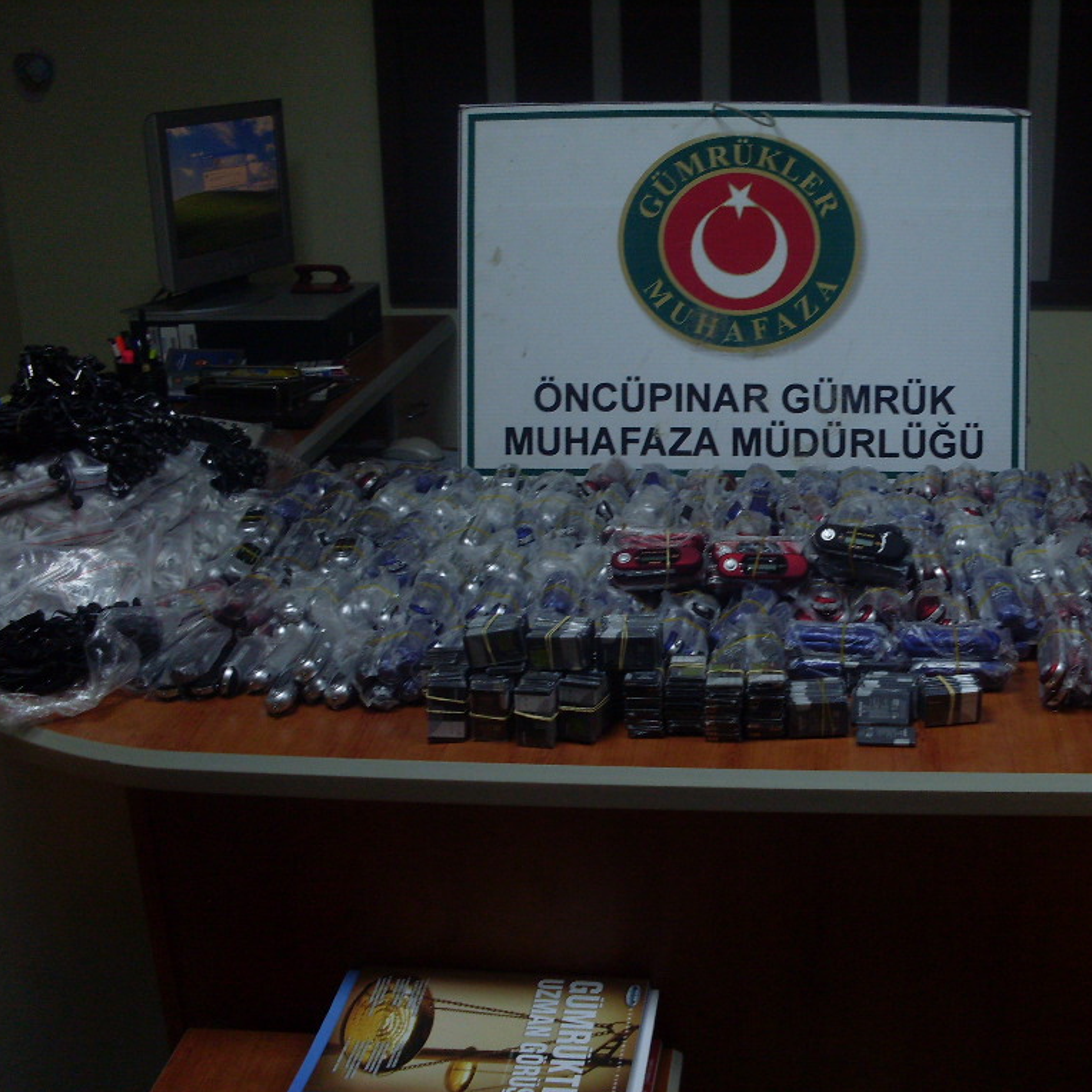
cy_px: 547
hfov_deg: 37.2
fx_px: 1606
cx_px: 716
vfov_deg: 37.6
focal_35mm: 45
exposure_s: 1/45
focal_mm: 6.3
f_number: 2.8
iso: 100
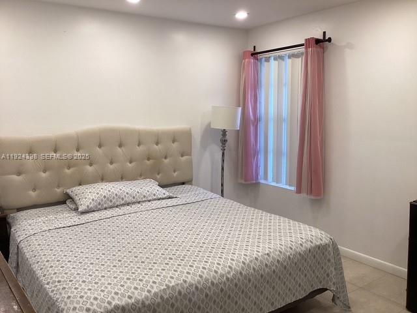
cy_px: 156
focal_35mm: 31
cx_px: 208
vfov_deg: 45.4
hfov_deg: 58.4
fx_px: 373
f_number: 2.4
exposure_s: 1/60
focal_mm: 3.3
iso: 64
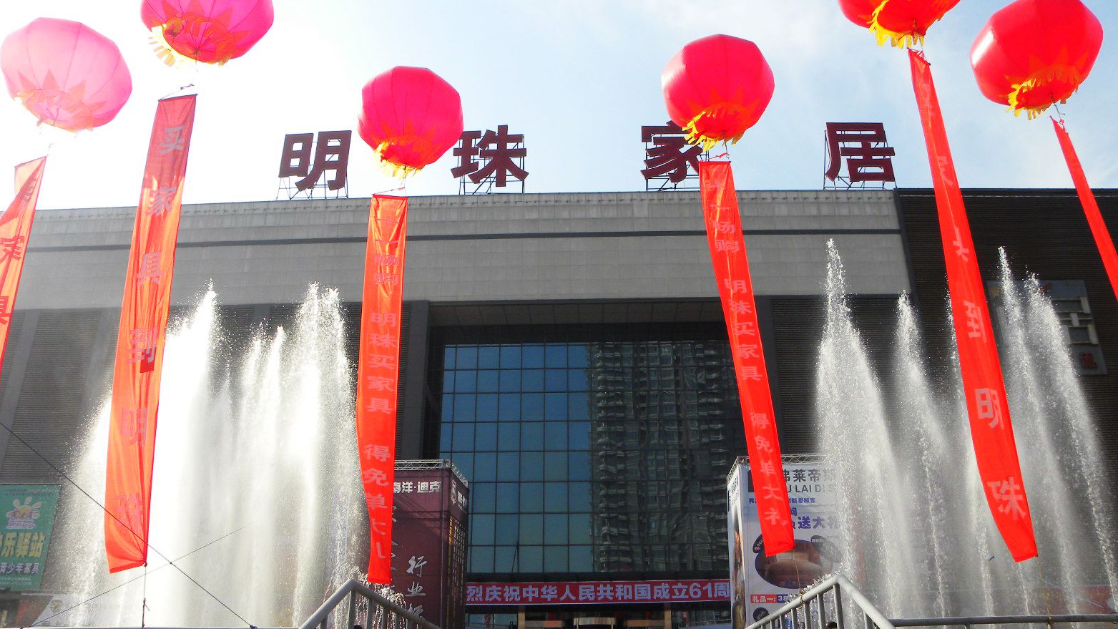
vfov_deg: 40.1
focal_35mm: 29
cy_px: 348
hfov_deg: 66.1
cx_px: 571
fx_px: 860
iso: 64
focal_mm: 4.6
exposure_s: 1/298
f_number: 5.6
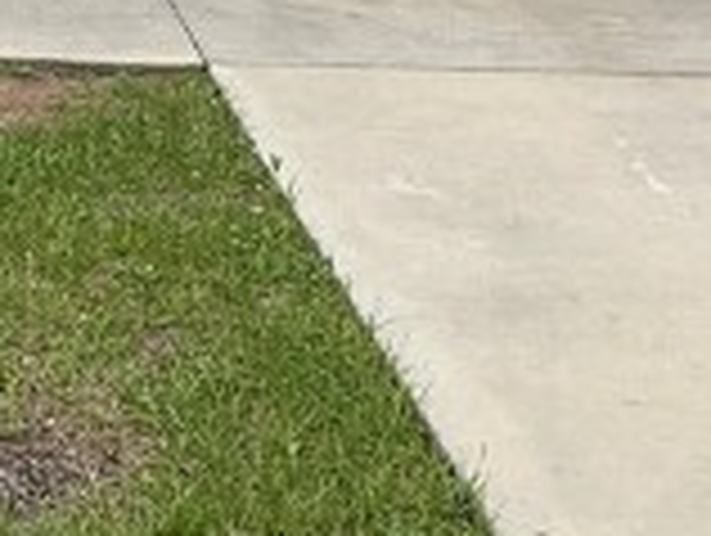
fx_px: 1728
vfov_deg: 14.6
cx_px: -180
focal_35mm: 84
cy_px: -531
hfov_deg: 21.3
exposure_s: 1/1054
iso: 32
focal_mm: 1.57
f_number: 1.8
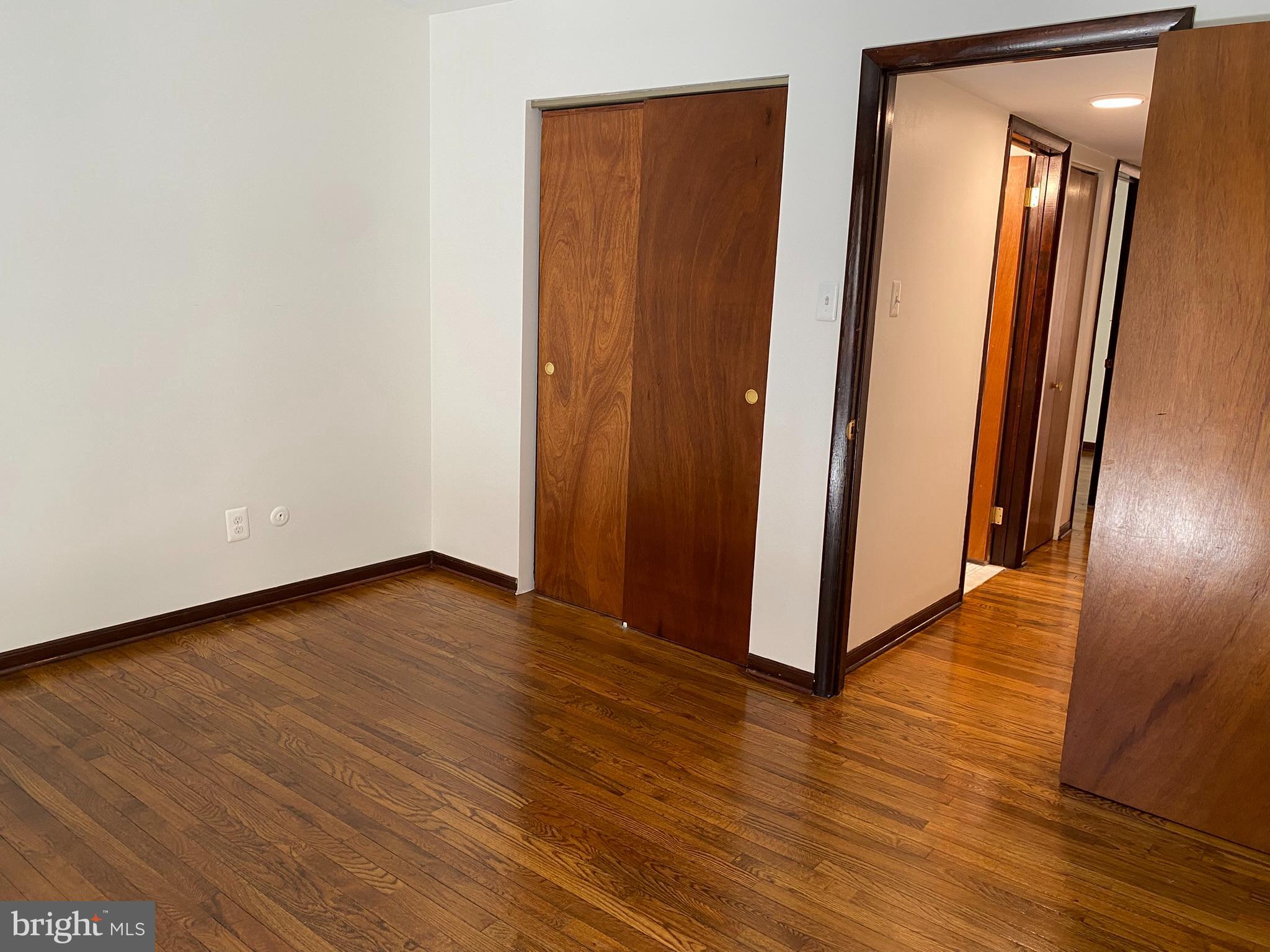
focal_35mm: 26
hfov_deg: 67.3
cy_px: 476
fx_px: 954
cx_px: 635
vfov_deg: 53.1
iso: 125
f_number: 1.8
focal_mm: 4.25
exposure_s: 1/60
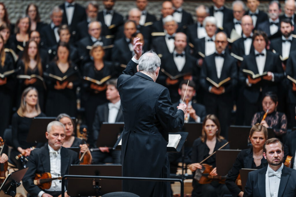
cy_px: 98
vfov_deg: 6.9
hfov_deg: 10.4
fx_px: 1628
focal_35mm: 198
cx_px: 148
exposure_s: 1/200
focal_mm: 198
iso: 800
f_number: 2.8
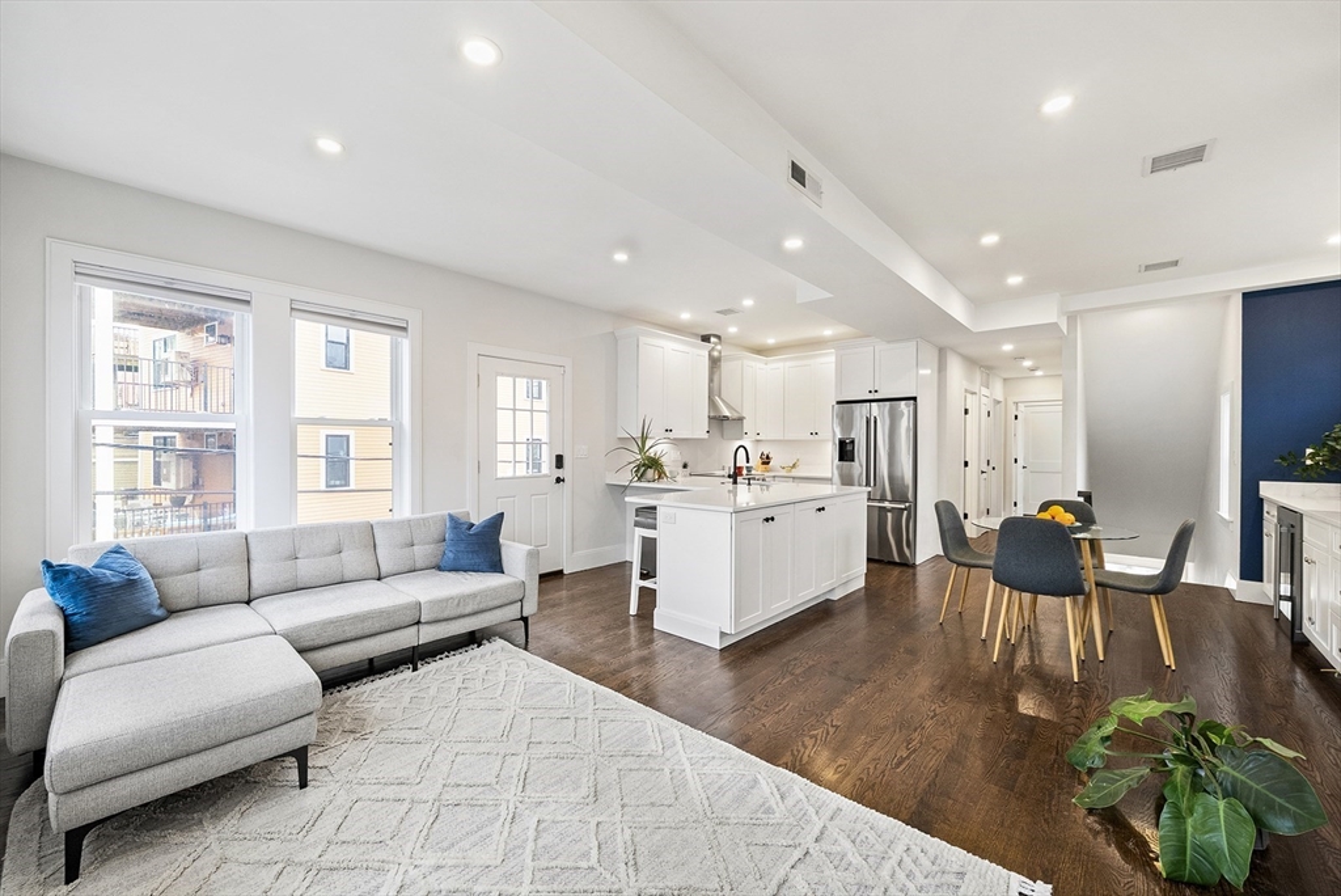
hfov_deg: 104.2
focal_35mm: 14
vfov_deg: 81.3
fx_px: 522
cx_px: 670
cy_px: 448
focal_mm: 14
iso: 800
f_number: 8
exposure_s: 1/20
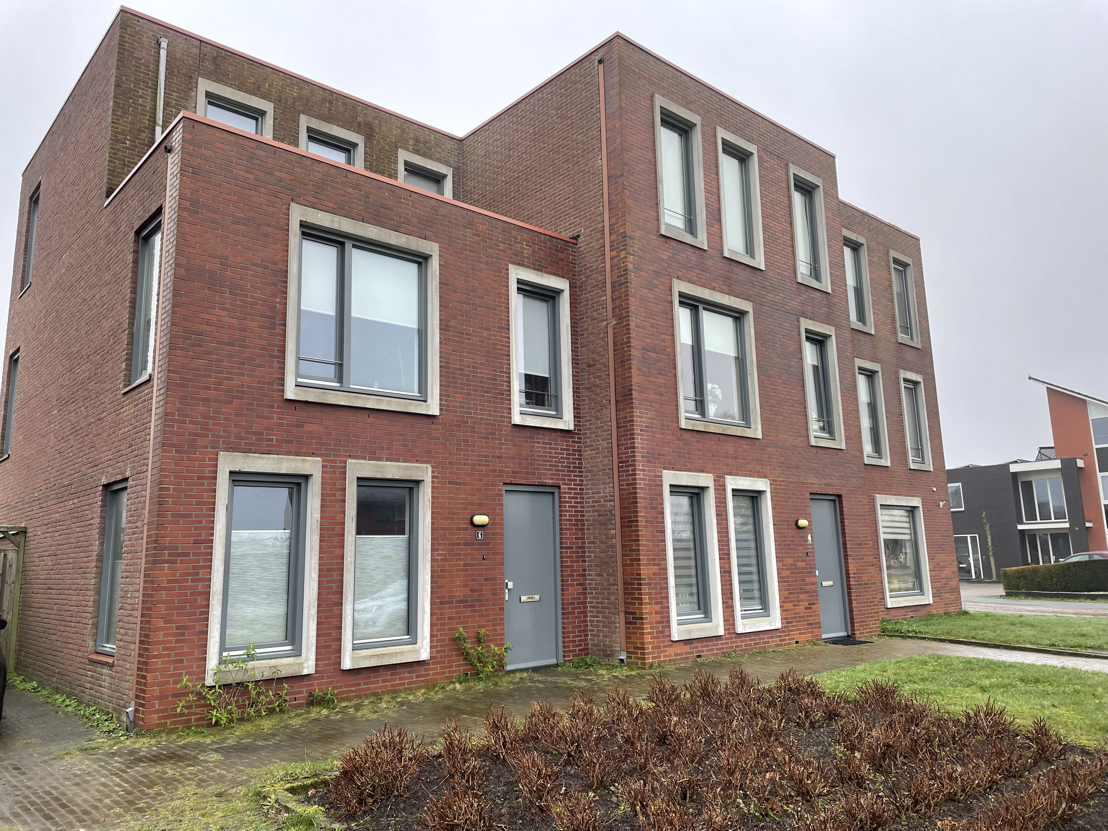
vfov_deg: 53.1
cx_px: 554
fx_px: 832
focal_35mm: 26
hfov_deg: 67.3
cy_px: 416
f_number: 1.6
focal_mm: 4.2
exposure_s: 1/203
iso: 32
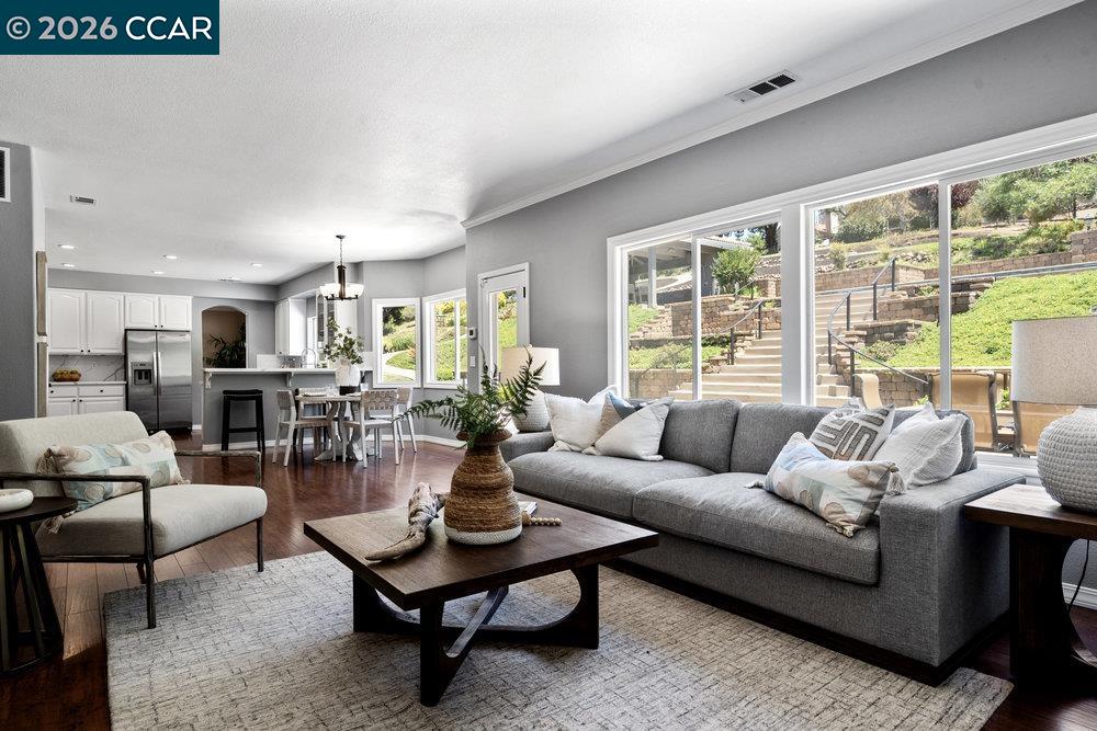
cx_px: 548
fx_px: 579
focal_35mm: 19
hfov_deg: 86.9
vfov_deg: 64.6
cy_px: 366
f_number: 8
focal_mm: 19
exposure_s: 1/20
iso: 160
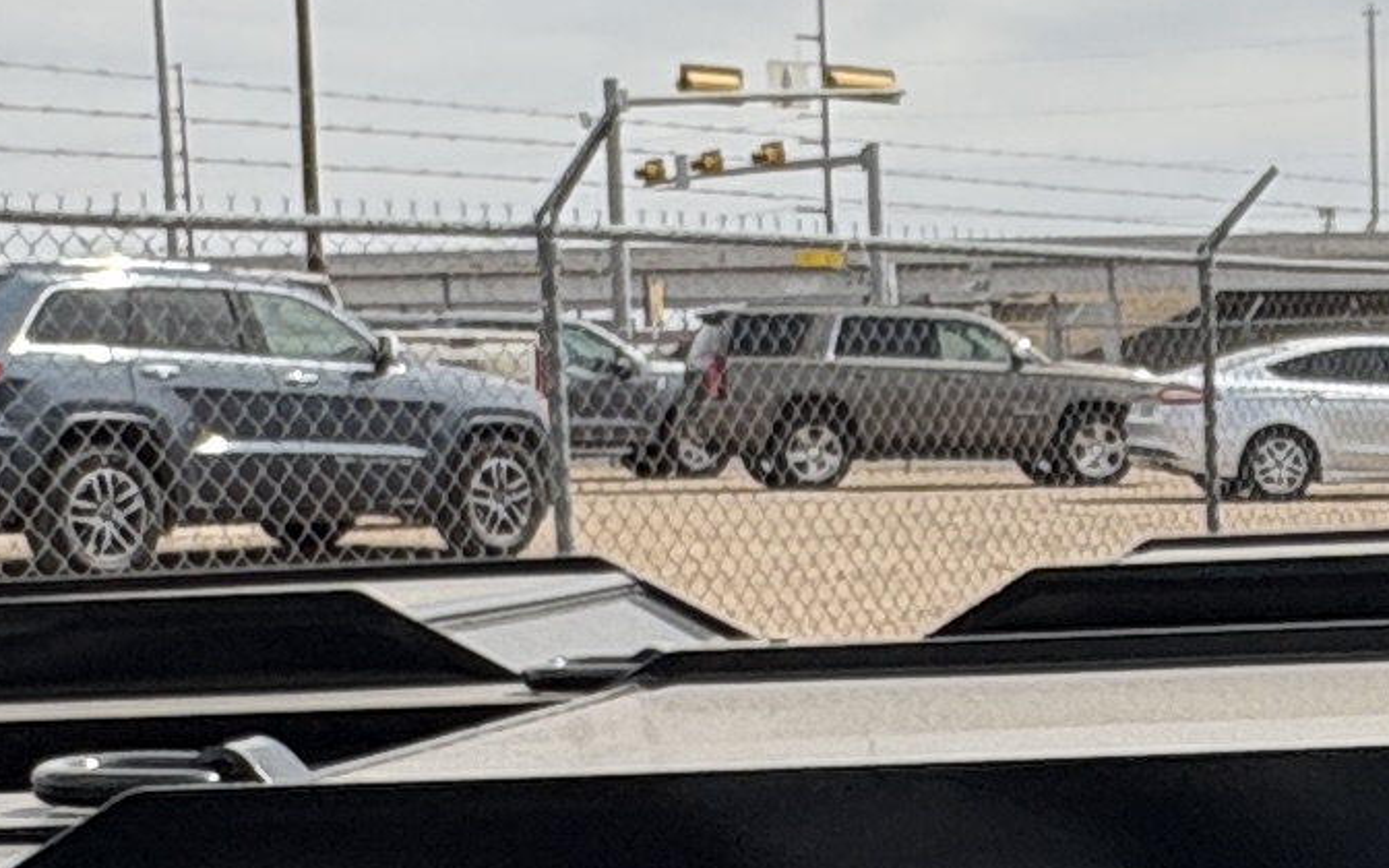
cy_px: 800
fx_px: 3369
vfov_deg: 14.5
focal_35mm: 89
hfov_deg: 22.3
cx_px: 1445
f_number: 2.2
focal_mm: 2.22
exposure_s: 1/2415
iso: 40
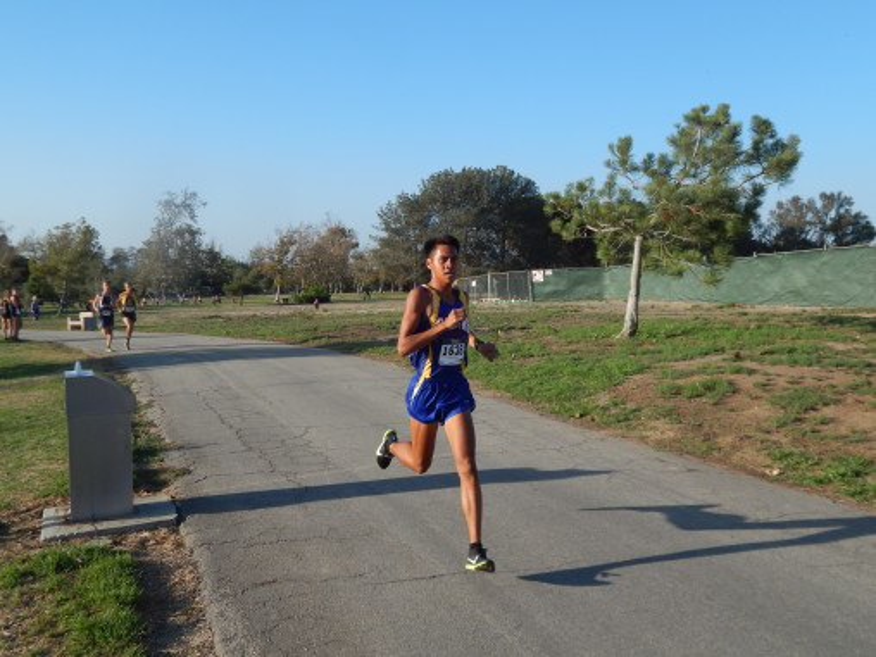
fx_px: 886
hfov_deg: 52.6
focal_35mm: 35
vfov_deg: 40.7
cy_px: 328
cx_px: 438
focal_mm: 6.1
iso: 125
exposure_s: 1/1000
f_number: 3.3
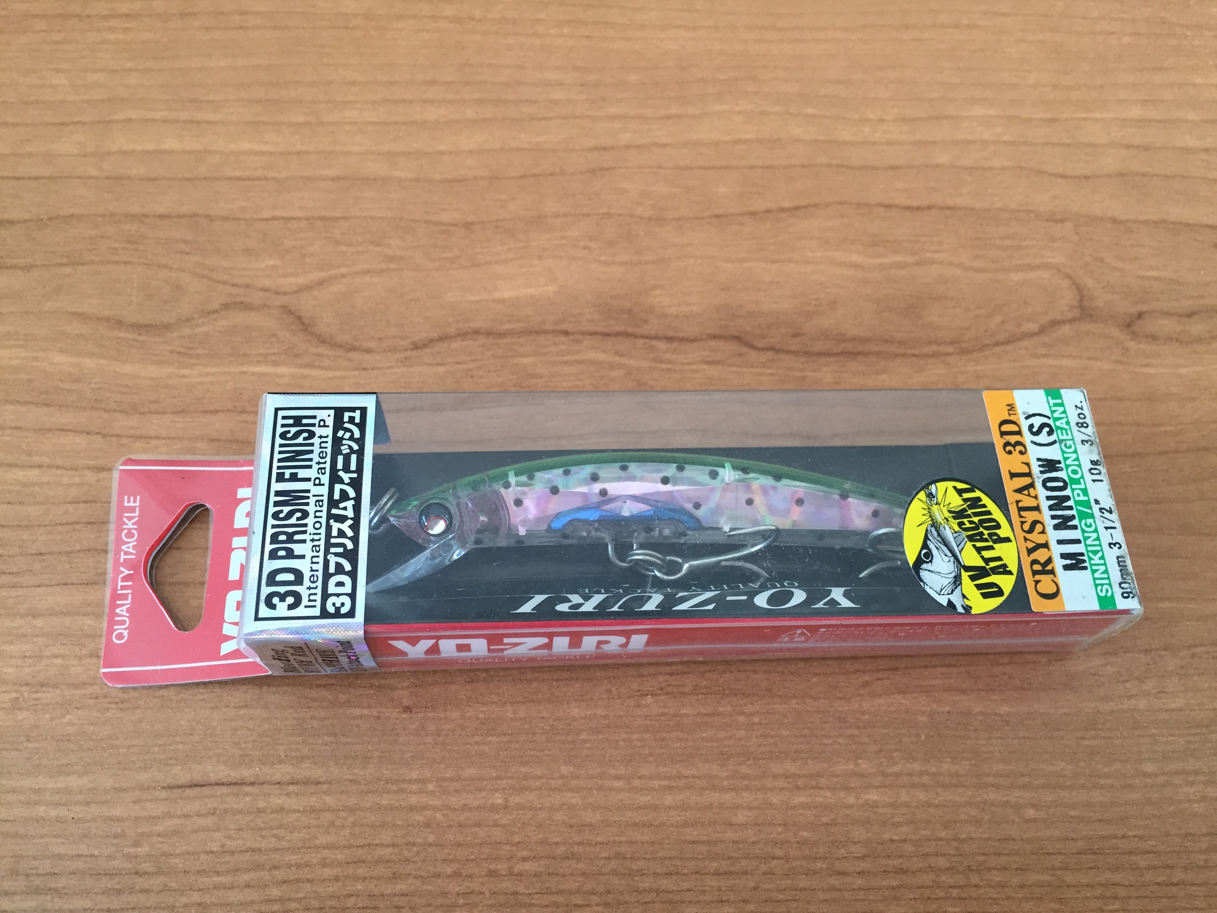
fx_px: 1020
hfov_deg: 61.7
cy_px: 456
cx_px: 608
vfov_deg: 48.2
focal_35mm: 29
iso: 50
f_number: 2.2
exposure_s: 1/30
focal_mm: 4.15
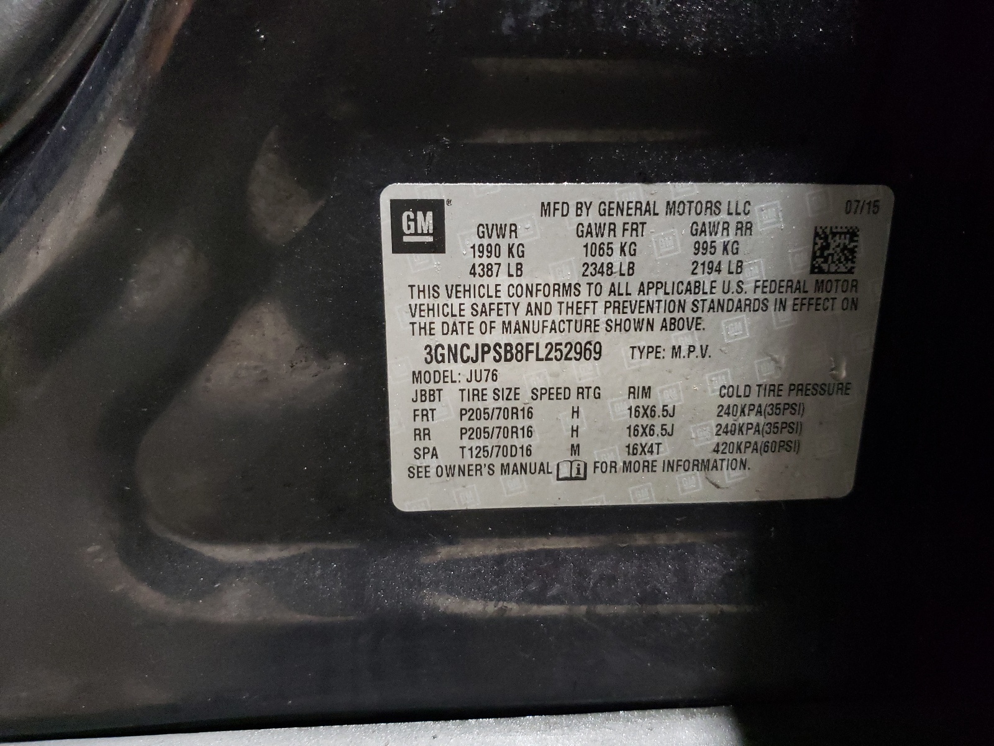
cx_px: 497
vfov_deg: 53.1
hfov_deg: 67.3
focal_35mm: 26
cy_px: 373
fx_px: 747
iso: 451
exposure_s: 1/24
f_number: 1.5
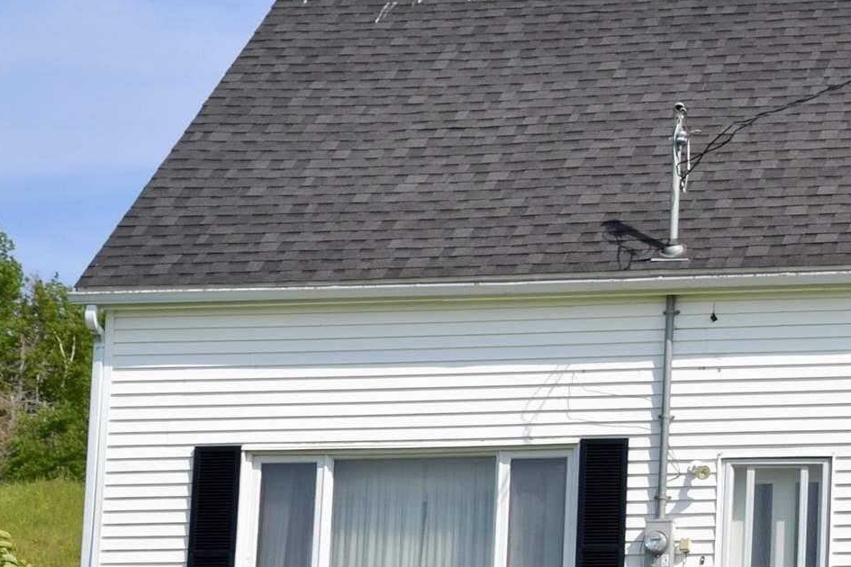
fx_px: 3687
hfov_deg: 12.9
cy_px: 335
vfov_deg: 8.8
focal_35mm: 156
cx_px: 990
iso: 100
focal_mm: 32
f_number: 9
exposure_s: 1/320
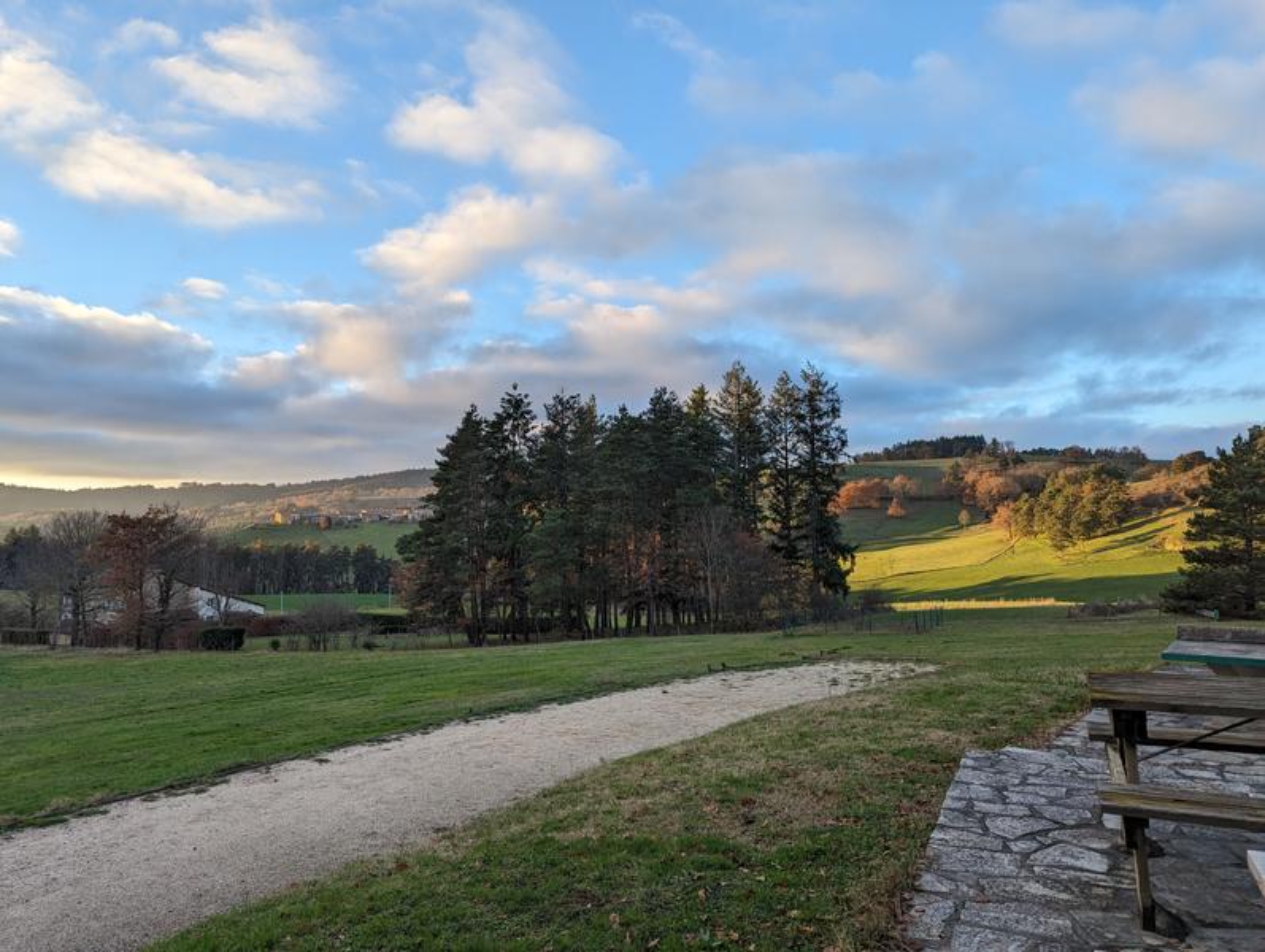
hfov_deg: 71.5
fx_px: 878
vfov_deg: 56.9
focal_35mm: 24
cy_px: 476
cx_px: 632
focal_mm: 6.81
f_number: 1.85
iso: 40
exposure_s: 1/510
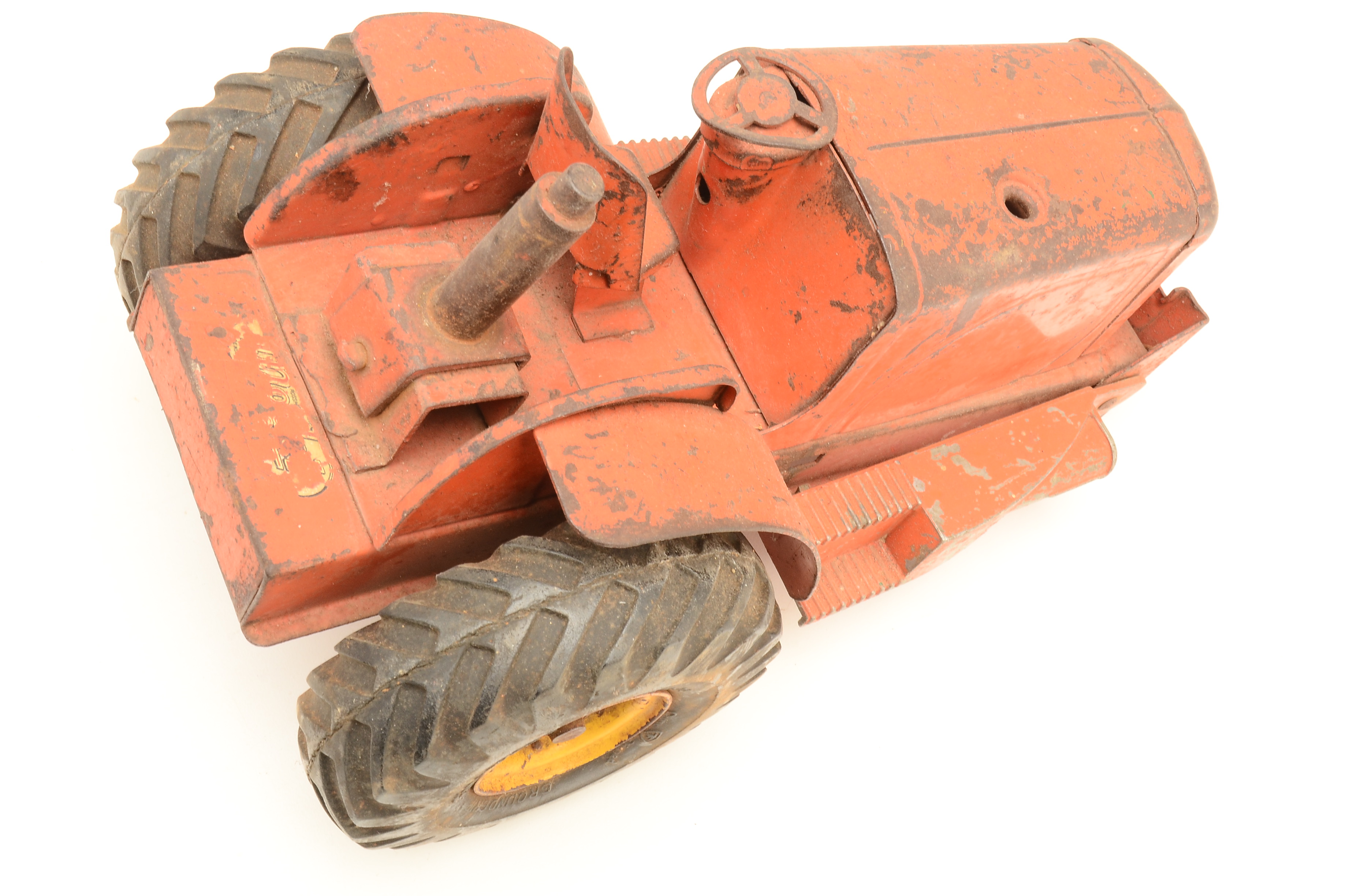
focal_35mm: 48
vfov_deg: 28.0
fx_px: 1800
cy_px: 448
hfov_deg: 41.2
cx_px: 676
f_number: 20
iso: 250
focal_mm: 32
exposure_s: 1/160
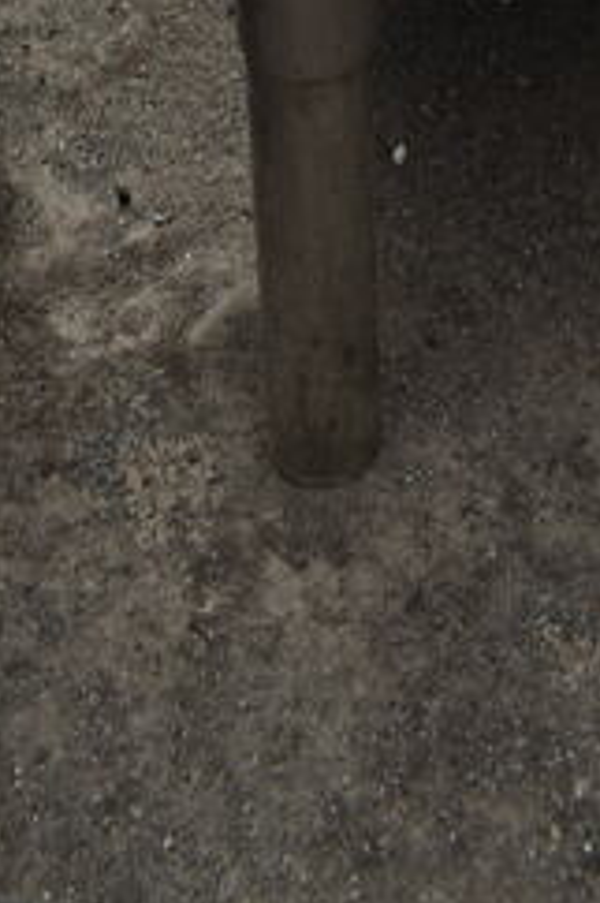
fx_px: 2553
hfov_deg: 13.4
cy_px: -759
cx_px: 347
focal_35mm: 102
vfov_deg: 16.5
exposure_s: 1/250
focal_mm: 18
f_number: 8
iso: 100
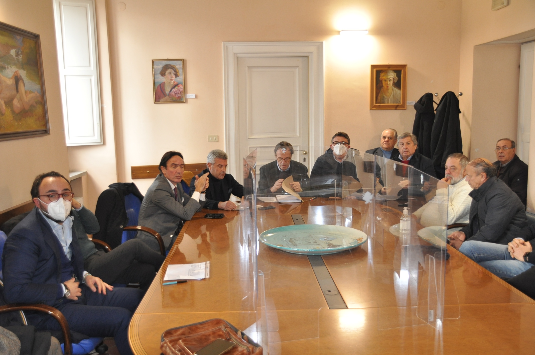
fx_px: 557
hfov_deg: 51.3
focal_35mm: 38
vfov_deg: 35.4
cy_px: 178
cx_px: 268
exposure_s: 1/80
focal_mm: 25
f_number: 4.5
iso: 800
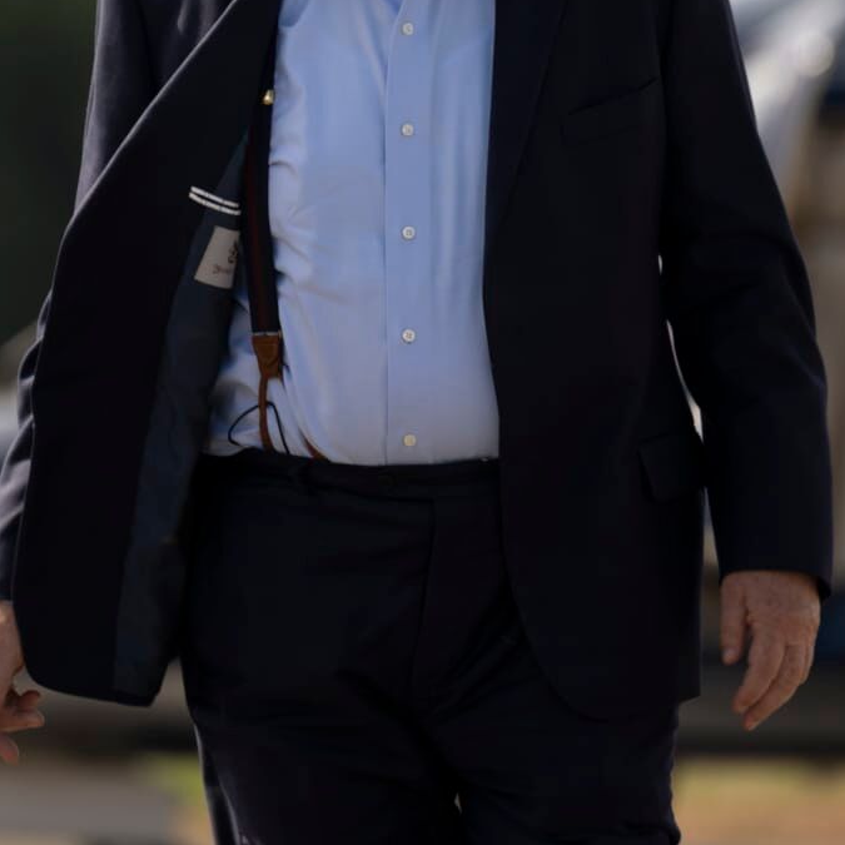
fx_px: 18697
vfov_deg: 2.6
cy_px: 65
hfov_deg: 2.6
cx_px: 378
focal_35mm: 677
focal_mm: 280
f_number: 4
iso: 31
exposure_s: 1/200
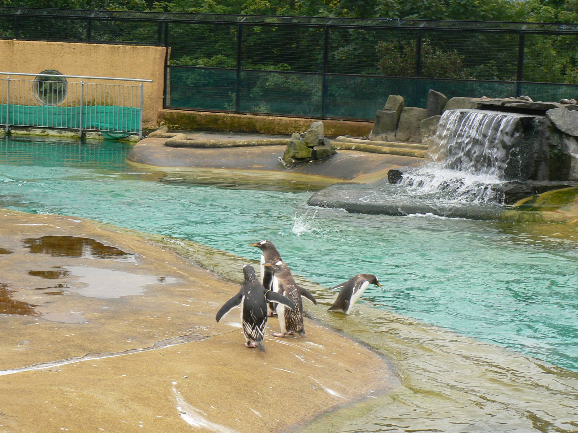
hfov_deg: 22.8
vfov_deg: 17.2
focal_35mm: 86
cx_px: 289
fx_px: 1436
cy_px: 216
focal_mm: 14.3
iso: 80
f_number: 5.6
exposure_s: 1/200
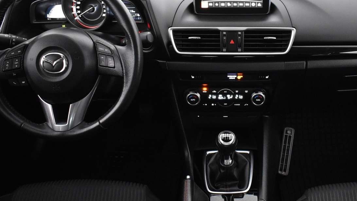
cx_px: 228
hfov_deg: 47.8
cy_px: 101
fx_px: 398
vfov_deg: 28.3
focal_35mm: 42
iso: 3200
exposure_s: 1/40
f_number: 3.5
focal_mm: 18
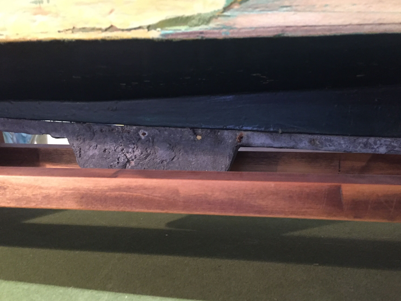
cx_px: 214
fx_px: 371
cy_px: 164
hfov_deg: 56.8
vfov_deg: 44.1
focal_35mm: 32
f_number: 2.2
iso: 250
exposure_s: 1/17
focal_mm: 4.15
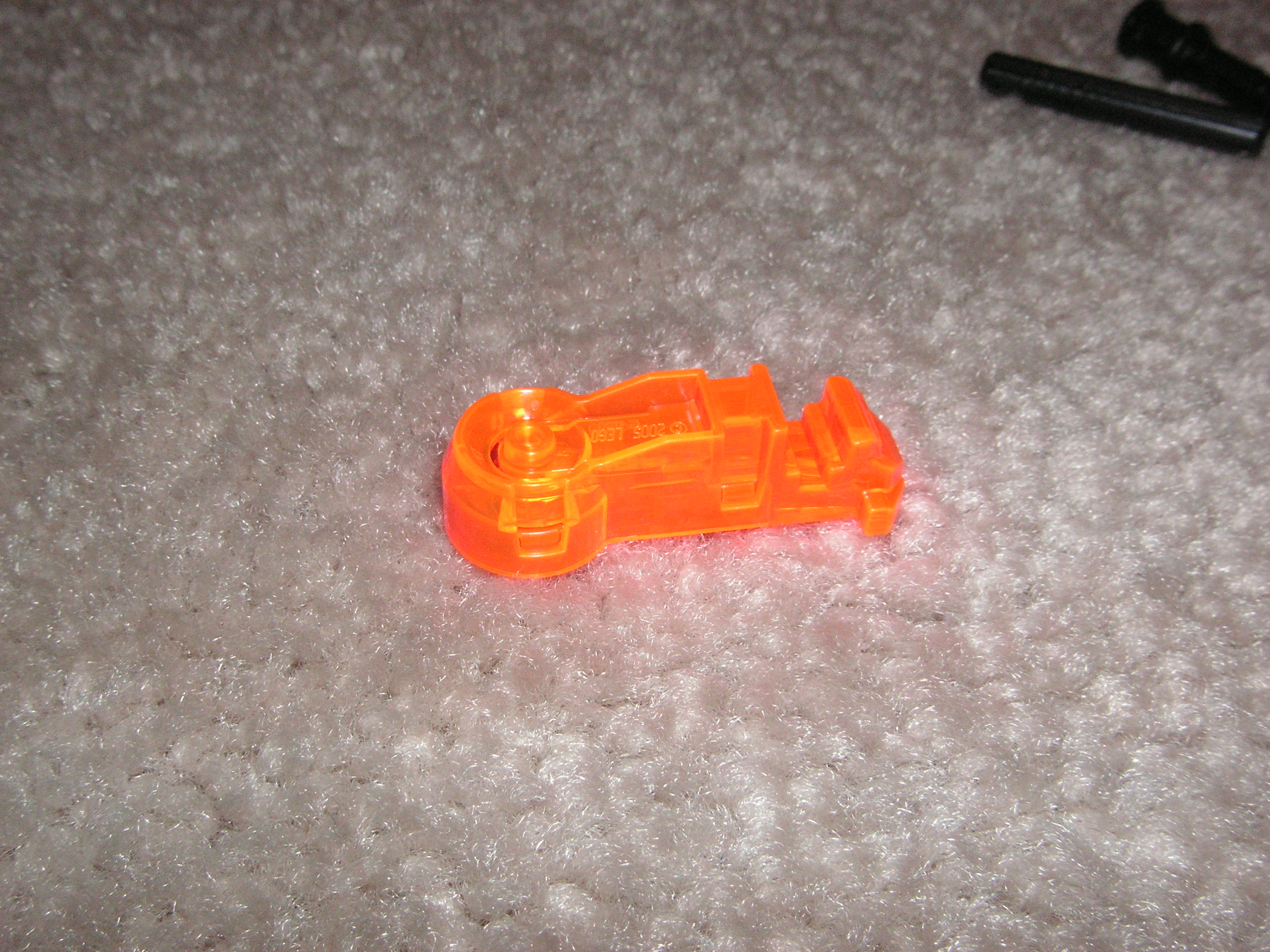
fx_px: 1394
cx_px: 635
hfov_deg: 49.0
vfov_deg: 37.7
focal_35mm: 38
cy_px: 476
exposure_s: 1/45
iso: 160
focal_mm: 6.3
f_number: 6.6
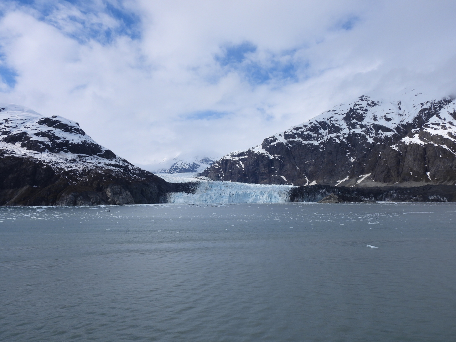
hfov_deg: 60.0
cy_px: 171
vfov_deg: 46.8
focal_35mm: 30
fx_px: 395
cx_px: 228
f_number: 5
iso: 100
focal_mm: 5.4
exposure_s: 1/2000
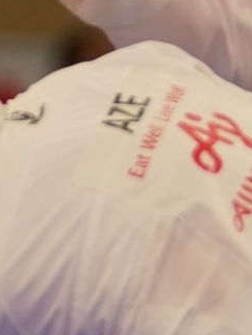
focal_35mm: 1418
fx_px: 13746
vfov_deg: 1.4
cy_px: 220
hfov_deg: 1.1
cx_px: 133
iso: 1250
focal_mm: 176
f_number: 2.8
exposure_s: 1/1000
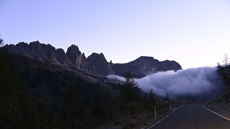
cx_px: 115
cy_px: 75
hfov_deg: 50.5
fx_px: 244
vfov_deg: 29.7
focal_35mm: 40
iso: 2000
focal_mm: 38
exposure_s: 1/30
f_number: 4
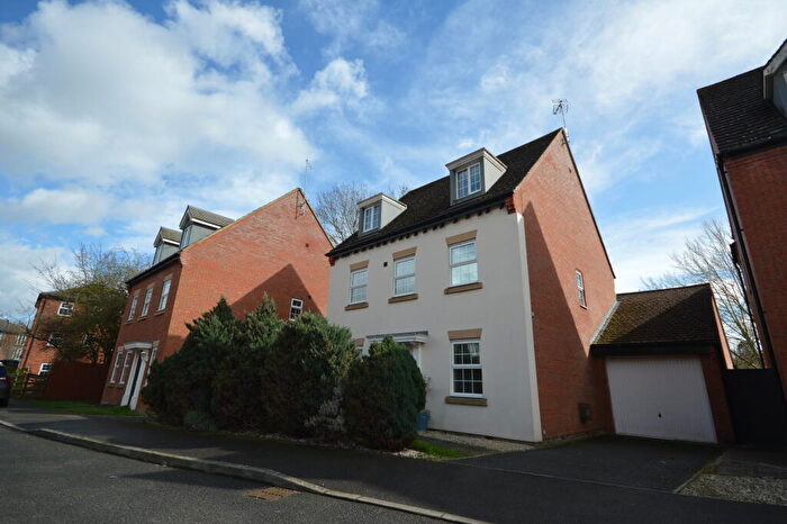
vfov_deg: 72.0
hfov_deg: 95.0
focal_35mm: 16
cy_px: 262
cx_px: 394
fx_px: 361
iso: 100
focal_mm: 11
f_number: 8
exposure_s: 1/250
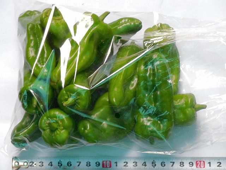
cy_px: 85
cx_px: 113
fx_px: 986
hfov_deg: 13.1
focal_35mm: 151
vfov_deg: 9.8
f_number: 4.9
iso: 560
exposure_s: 1/15
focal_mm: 27.2
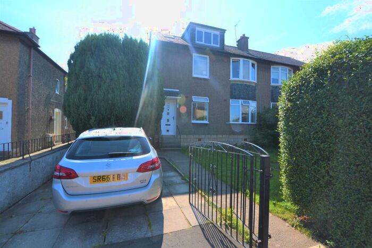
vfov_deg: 77.4
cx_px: 186
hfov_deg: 100.4
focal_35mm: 15
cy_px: 124
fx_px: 155
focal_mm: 10
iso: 100
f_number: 7.1
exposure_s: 1/200
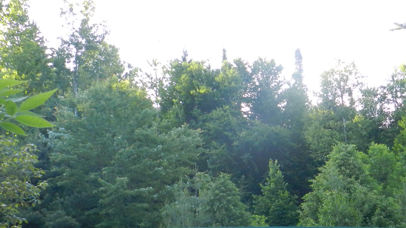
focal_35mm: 92
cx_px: 282
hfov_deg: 23.0
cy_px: 238
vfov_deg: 13.0
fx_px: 990
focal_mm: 8.1
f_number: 4.2
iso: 450
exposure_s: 1/200
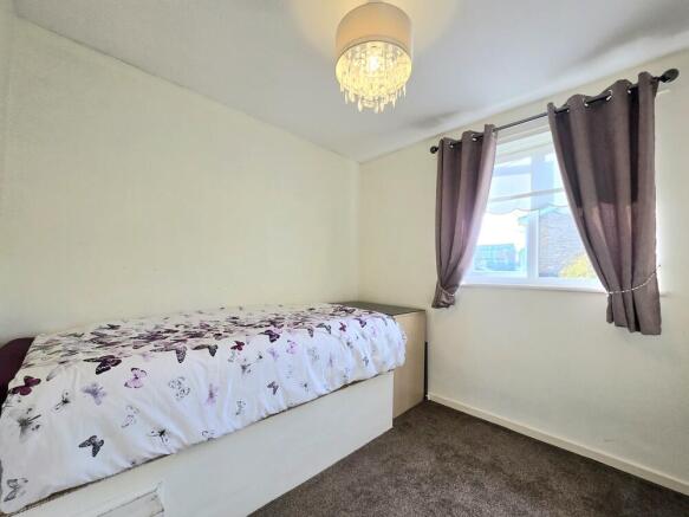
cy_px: 258
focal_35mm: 13
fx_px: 259
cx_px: 344
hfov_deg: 106.2
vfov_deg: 89.9
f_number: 2.2
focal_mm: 2.2
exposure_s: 1/106
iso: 50
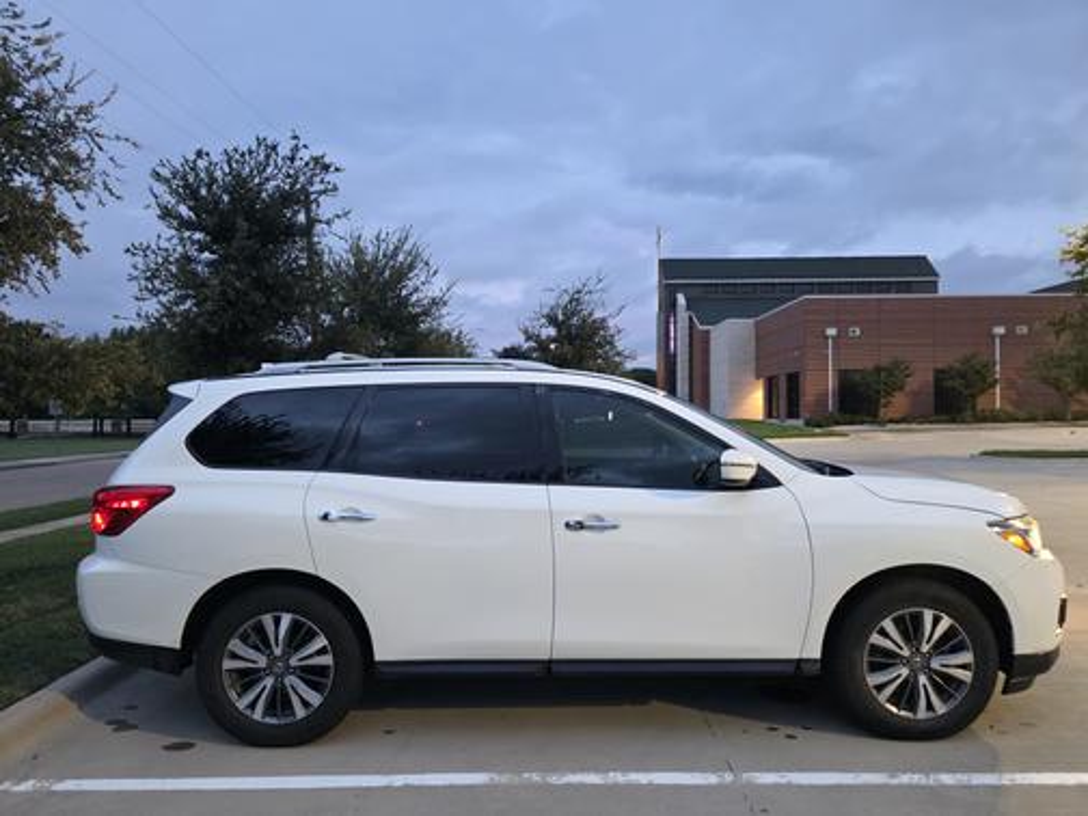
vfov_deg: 58.9
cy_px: 408
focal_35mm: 23
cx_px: 544
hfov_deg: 73.9
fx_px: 723
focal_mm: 6.3
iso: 1250
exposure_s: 1/120
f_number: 1.7
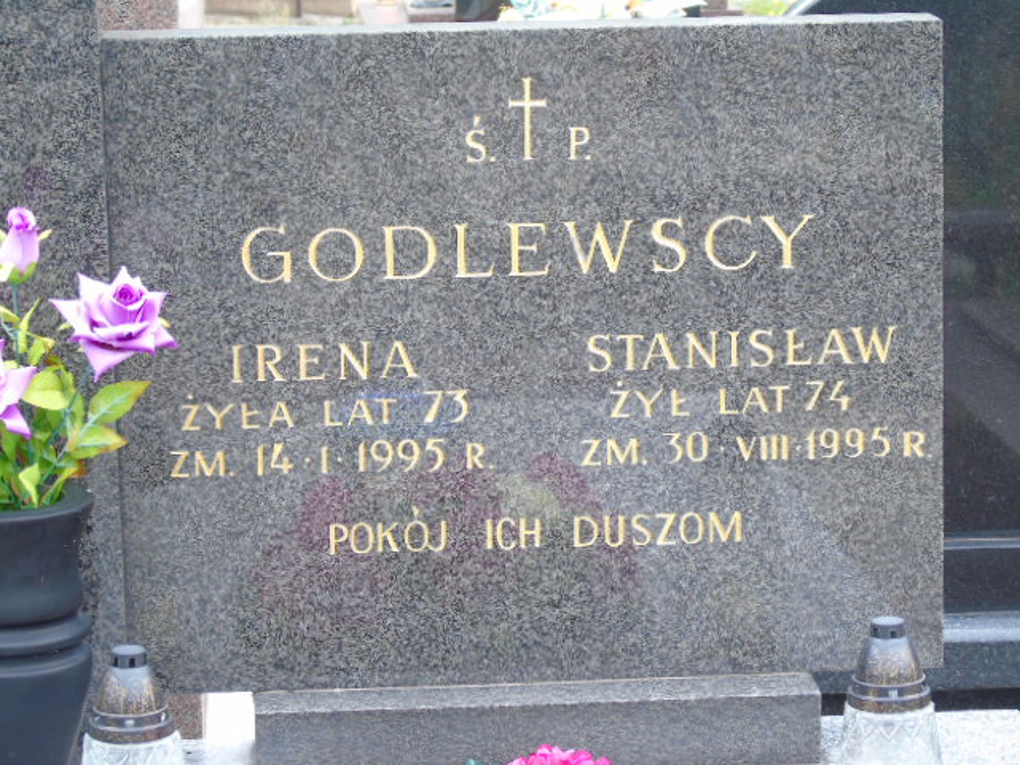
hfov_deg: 15.9
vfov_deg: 12.0
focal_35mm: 124
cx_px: 510
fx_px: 3654
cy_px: 382
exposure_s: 1/30
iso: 100
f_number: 4.6
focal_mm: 22
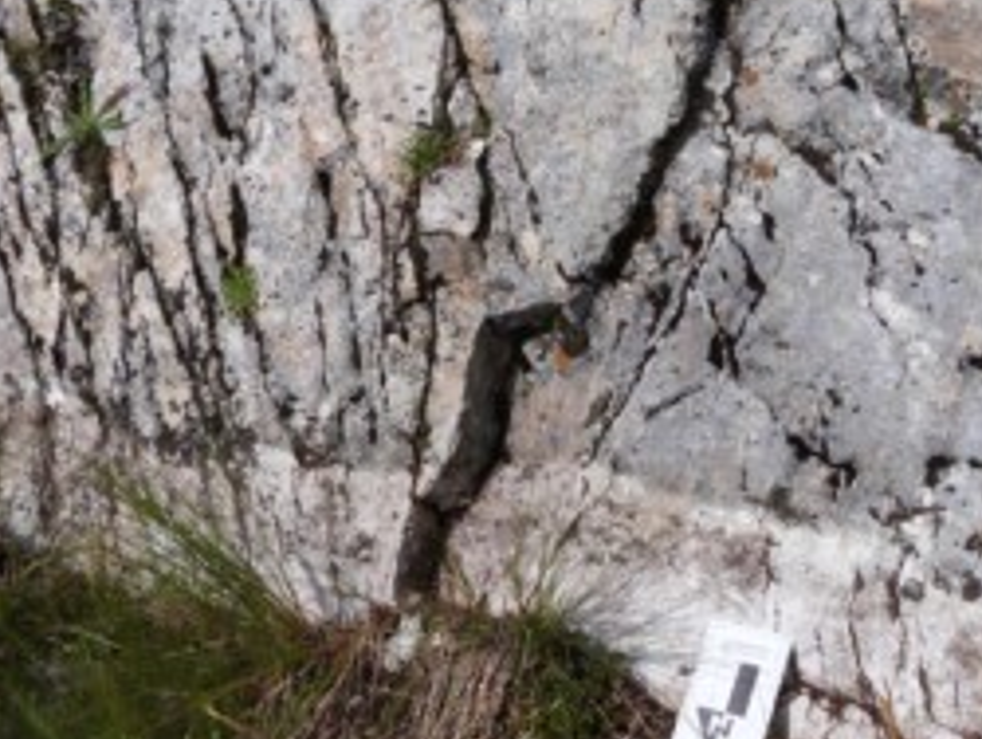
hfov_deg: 38.1
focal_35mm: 50
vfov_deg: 29.2
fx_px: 1420
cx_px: 562
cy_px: 364
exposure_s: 1/800
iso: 100
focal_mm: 4.5
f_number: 5.6
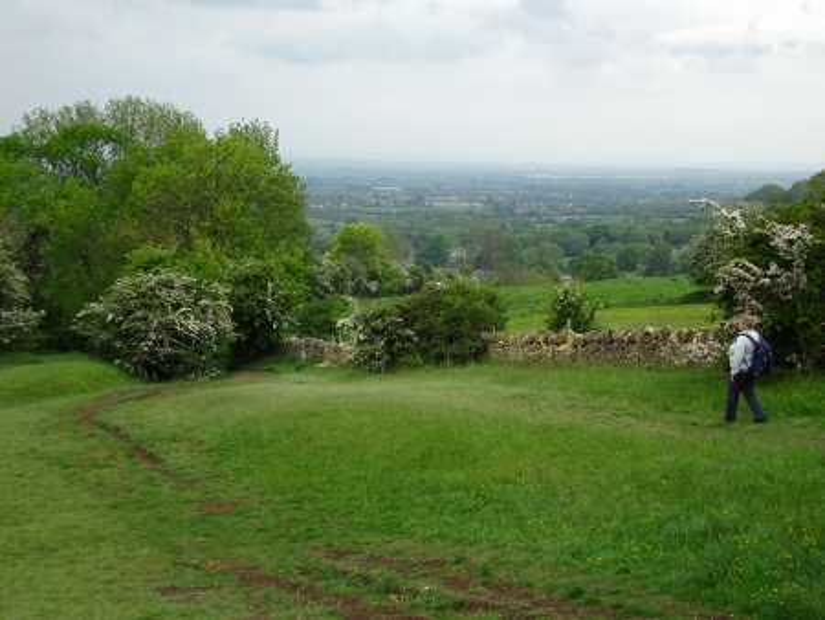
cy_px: 310
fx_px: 1049
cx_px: 412
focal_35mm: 44
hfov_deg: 42.9
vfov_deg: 32.9
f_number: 4.5
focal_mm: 7.58
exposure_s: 1/125
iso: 80
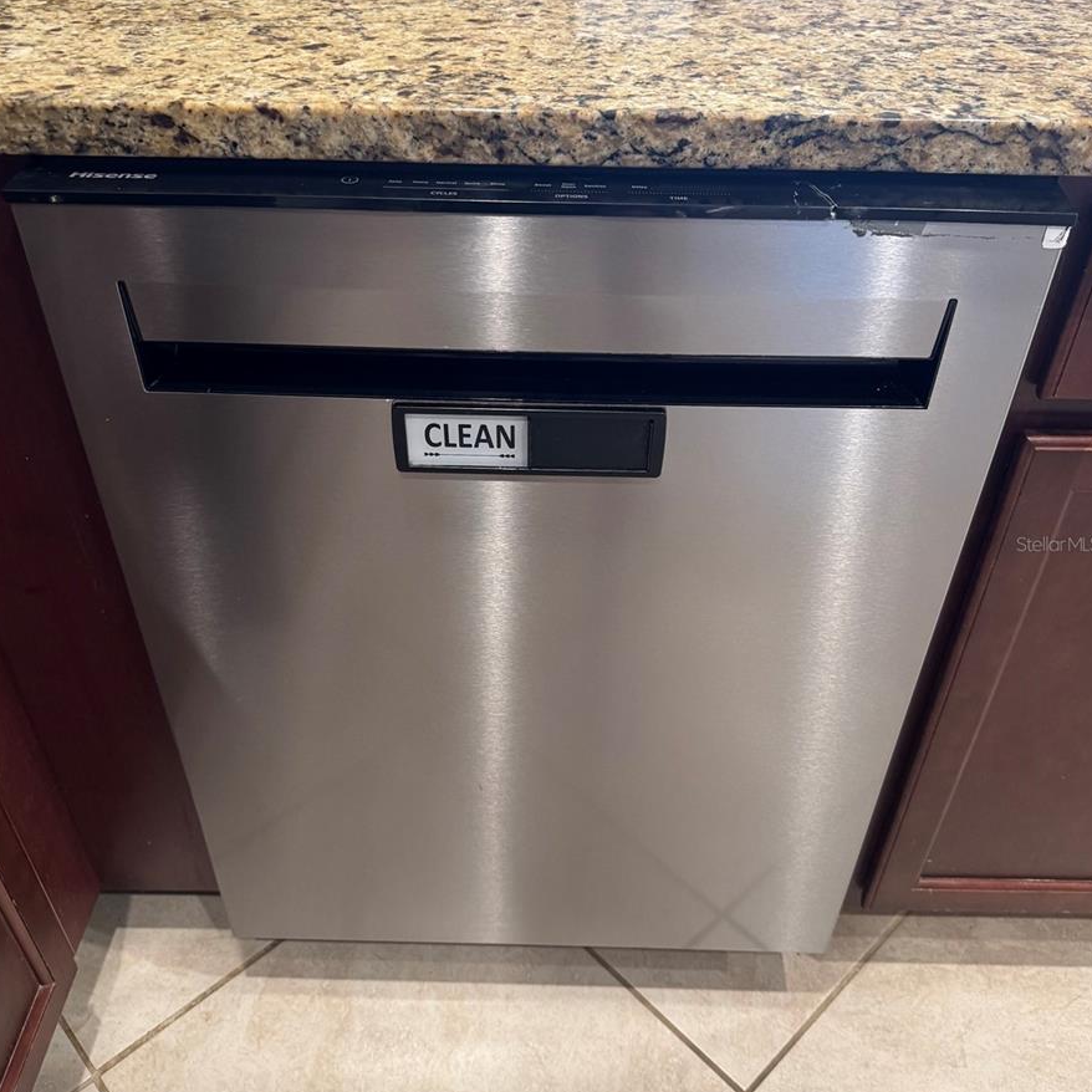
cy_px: 544
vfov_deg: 55.6
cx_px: 545
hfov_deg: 55.6
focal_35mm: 29
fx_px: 1035
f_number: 1.78
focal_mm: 6.76
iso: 320
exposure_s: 1/60
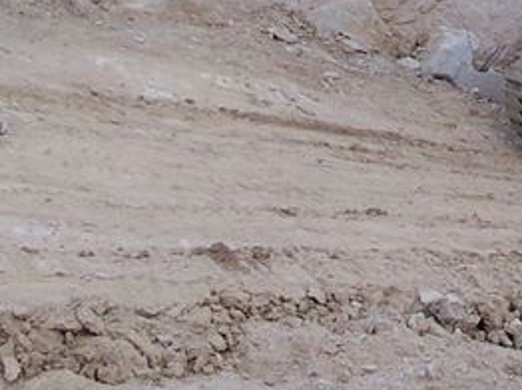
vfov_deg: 10.5
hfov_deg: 14.0
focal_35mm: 137
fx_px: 2064
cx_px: 622
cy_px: -177
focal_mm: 6
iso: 80
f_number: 2.8
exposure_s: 1/125
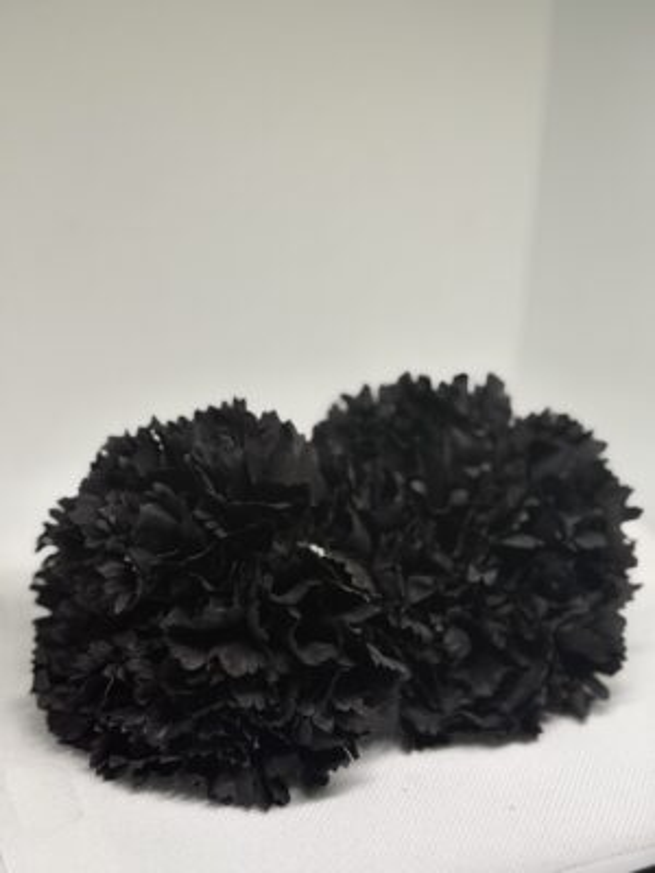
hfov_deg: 28.0
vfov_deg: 36.8
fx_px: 1312
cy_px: 436
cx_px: 328
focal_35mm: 52
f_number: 1.6
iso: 25
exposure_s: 1/100
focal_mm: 5.96
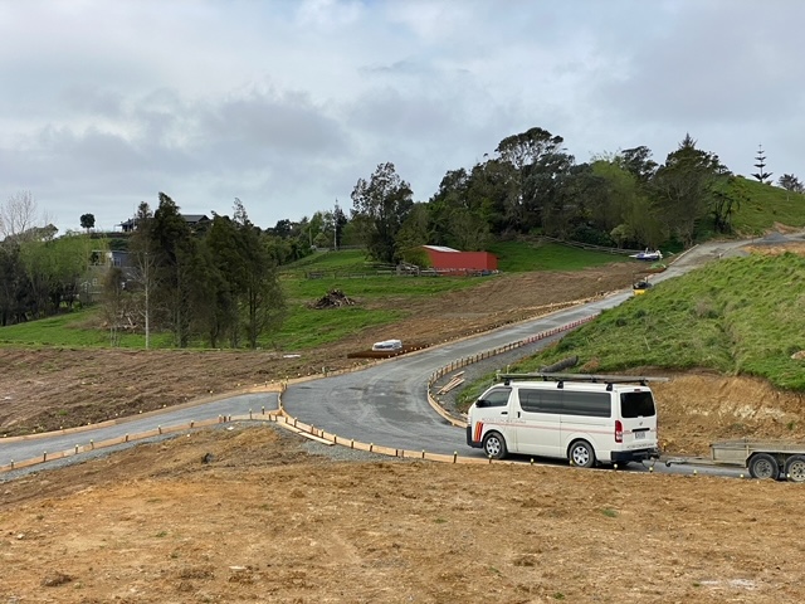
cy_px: 302
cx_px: 402
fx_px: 1209
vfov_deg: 28.0
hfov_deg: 36.8
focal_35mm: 52
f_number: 2
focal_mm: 6
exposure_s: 1/1597
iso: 20
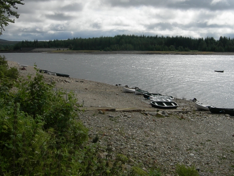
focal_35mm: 46
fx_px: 311
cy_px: 65
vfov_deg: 31.4
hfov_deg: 41.2
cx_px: 124
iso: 64
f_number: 6.8
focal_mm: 7.5
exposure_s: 1/383
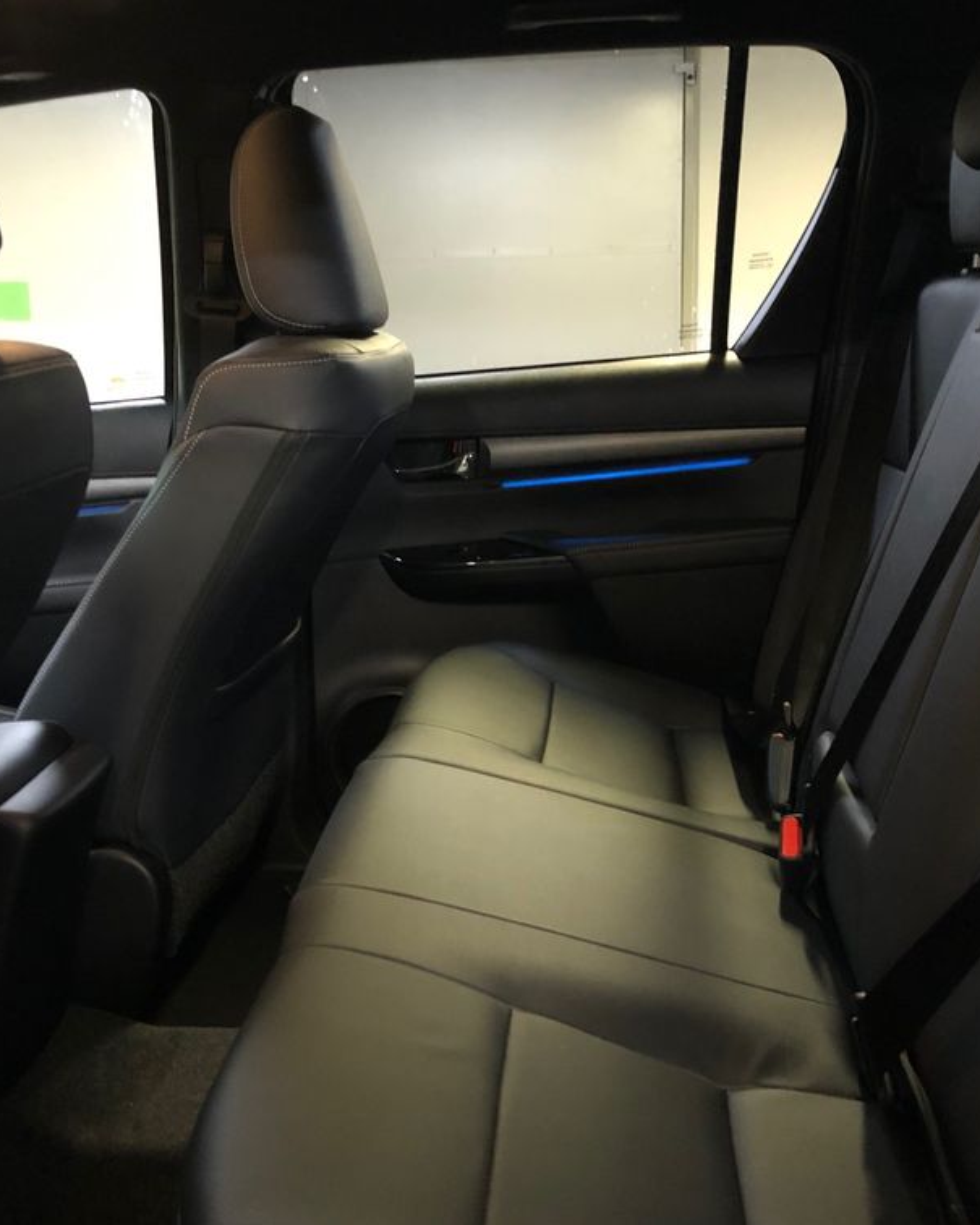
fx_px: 1341
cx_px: 483
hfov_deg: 40.1
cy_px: 621
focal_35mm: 37
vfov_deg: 49.1
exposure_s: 1/4
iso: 125
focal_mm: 4
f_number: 1.8
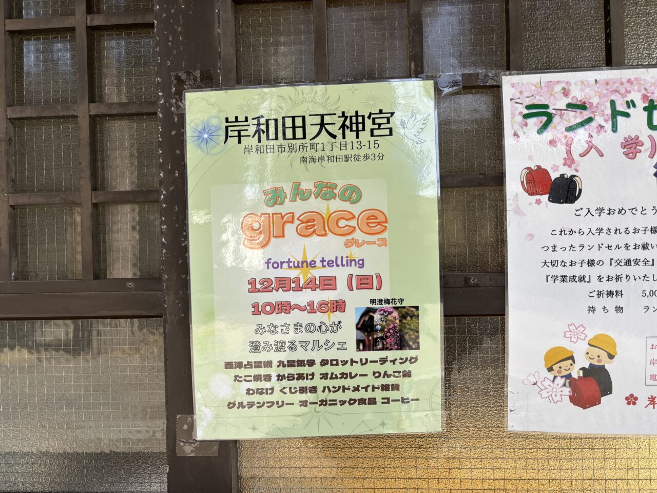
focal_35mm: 26
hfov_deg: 67.3
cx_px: 328
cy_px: 246
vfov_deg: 53.1
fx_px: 493
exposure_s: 1/416
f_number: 1.6
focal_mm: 5.96
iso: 50
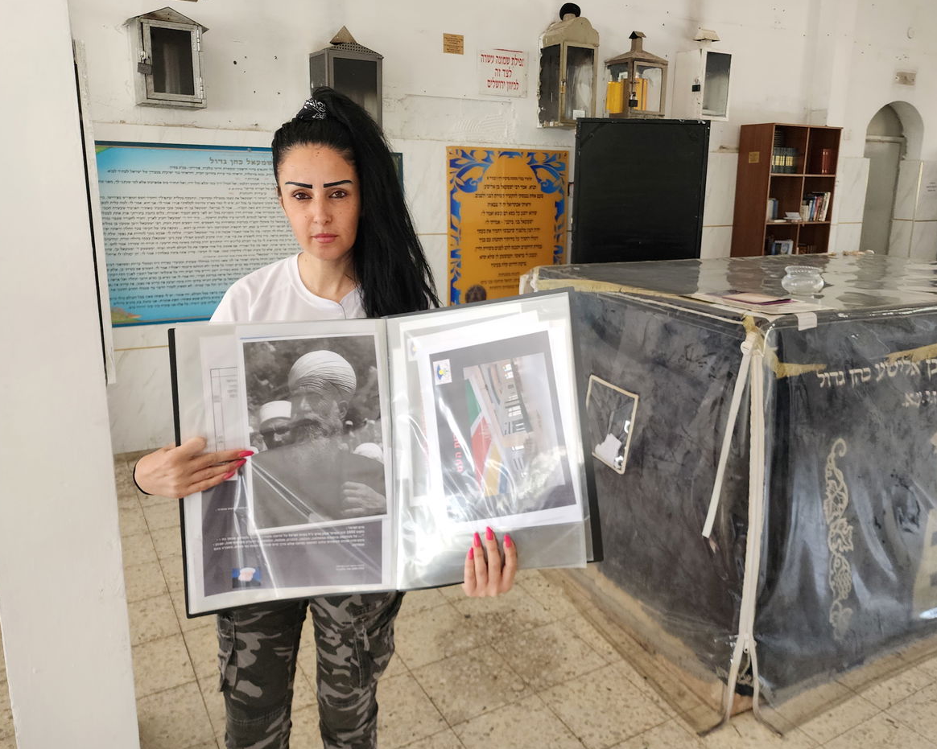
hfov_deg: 63.9
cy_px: 343
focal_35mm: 27
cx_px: 514
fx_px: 749
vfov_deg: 53.1
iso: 250
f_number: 1.8
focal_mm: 6.4
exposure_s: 1/120
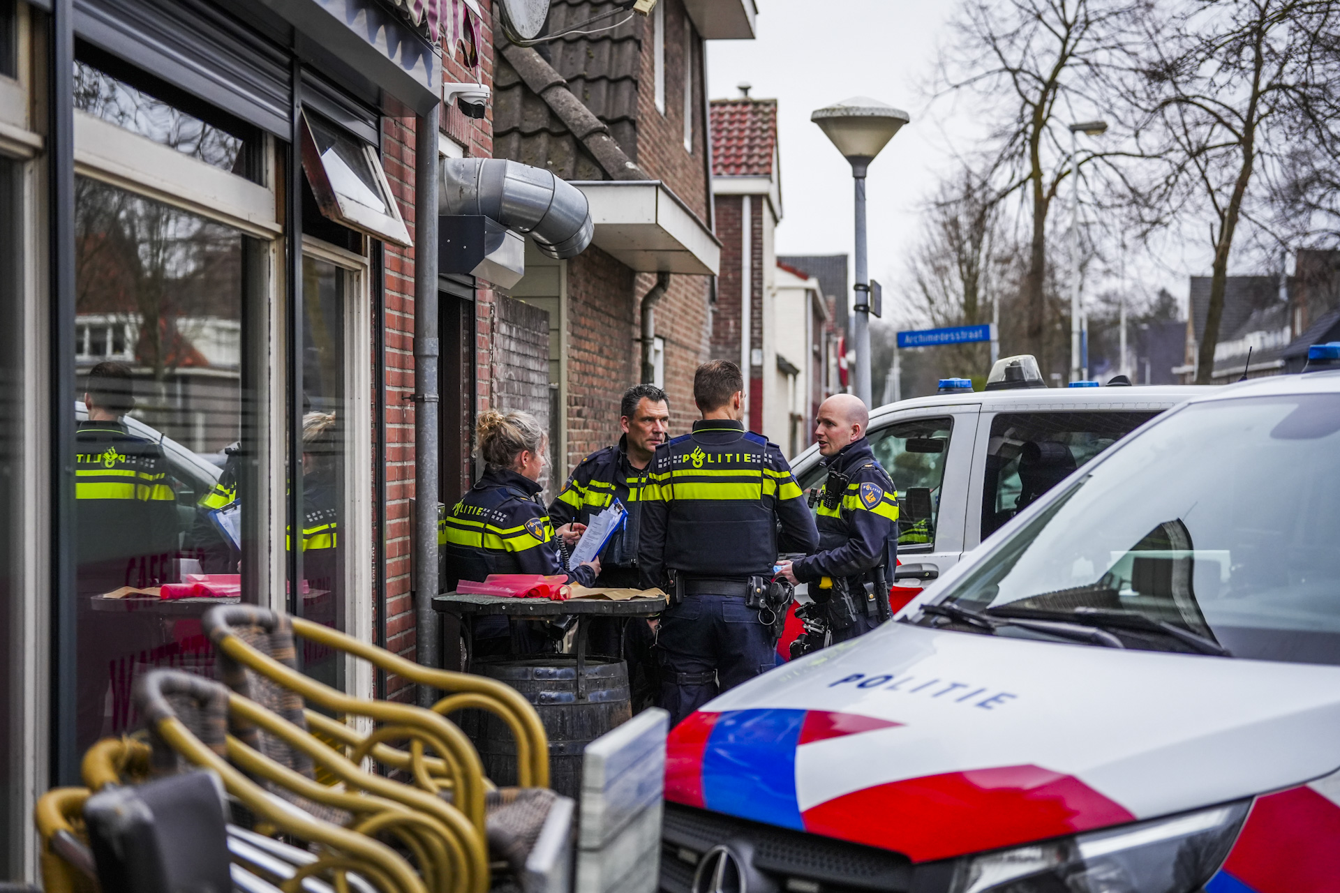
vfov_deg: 19.5
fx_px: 2605
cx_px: 670
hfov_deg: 28.8
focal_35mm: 70
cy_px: 446
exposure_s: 1/1000
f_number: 2.8
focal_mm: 70
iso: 1600
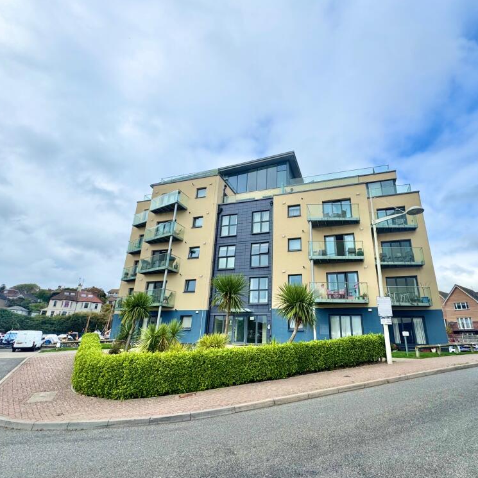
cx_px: 271
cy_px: 244
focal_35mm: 17
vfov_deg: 84.0
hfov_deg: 83.5
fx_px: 266
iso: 50
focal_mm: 2.22
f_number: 2.2
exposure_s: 1/1323
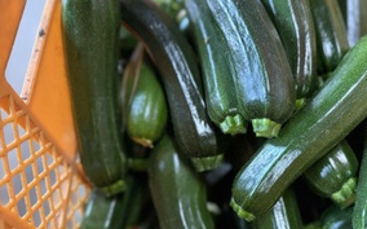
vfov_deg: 29.8
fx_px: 430
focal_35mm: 43
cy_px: 122
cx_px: 262
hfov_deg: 45.1
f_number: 1.78
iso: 640
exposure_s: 1/50
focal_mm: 6.76
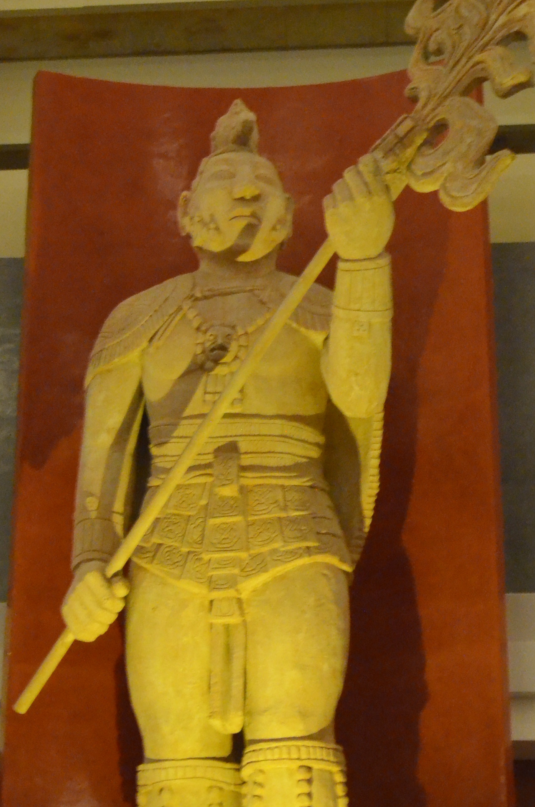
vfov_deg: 22.9
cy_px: 424
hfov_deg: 15.3
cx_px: 227
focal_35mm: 89
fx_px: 1991
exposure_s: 1/20
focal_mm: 31
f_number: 10
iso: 5000
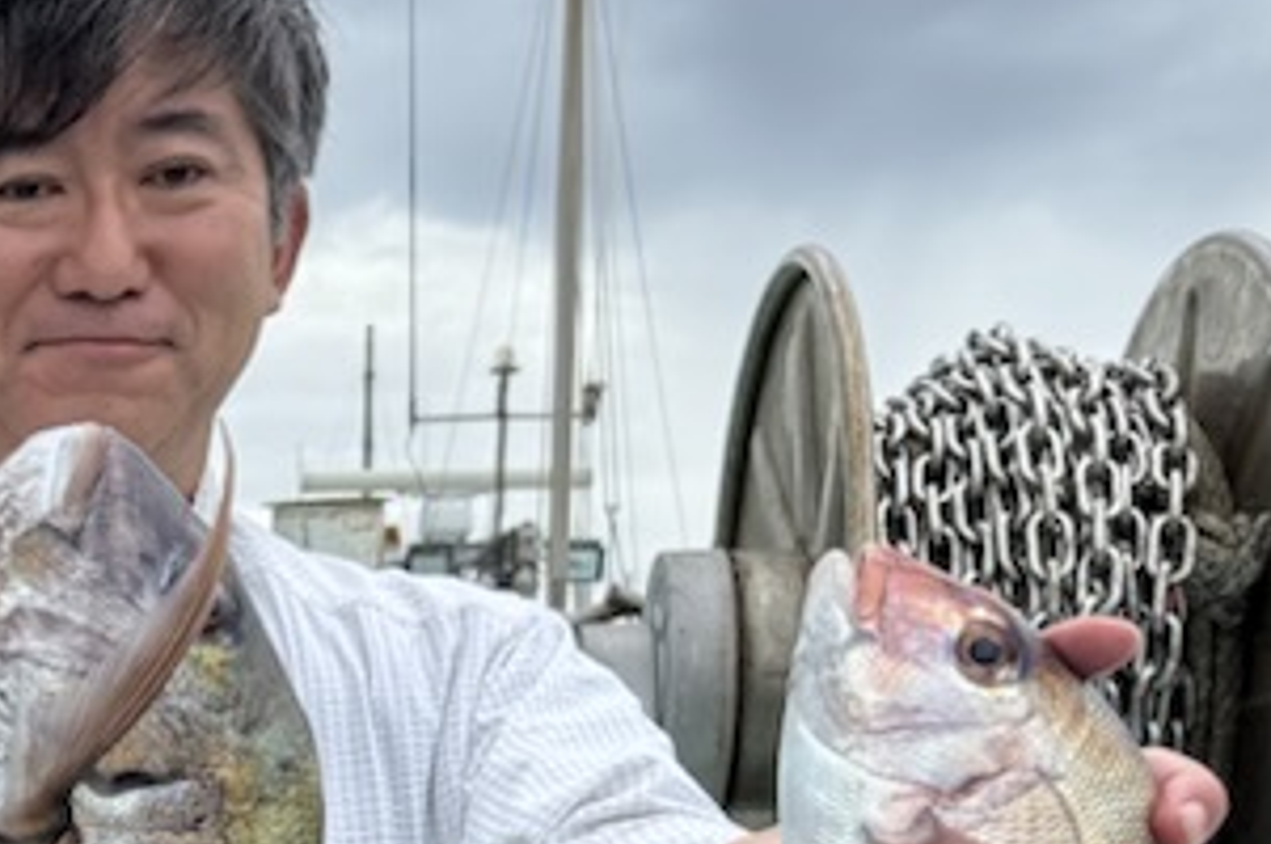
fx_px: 2927
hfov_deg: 21.2
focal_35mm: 83
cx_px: -553
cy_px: 928
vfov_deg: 16.0
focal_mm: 6.76
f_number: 1.78
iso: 80
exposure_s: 1/3247
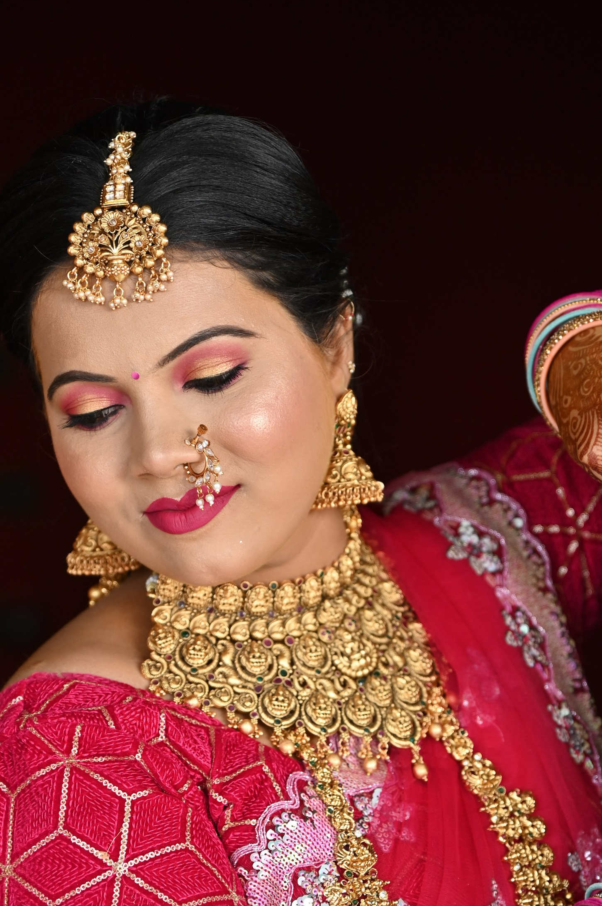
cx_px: 339
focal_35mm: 120
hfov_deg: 11.4
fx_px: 3014
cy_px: 730
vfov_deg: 16.9
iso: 160
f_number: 2.8
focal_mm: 68
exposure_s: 1/200
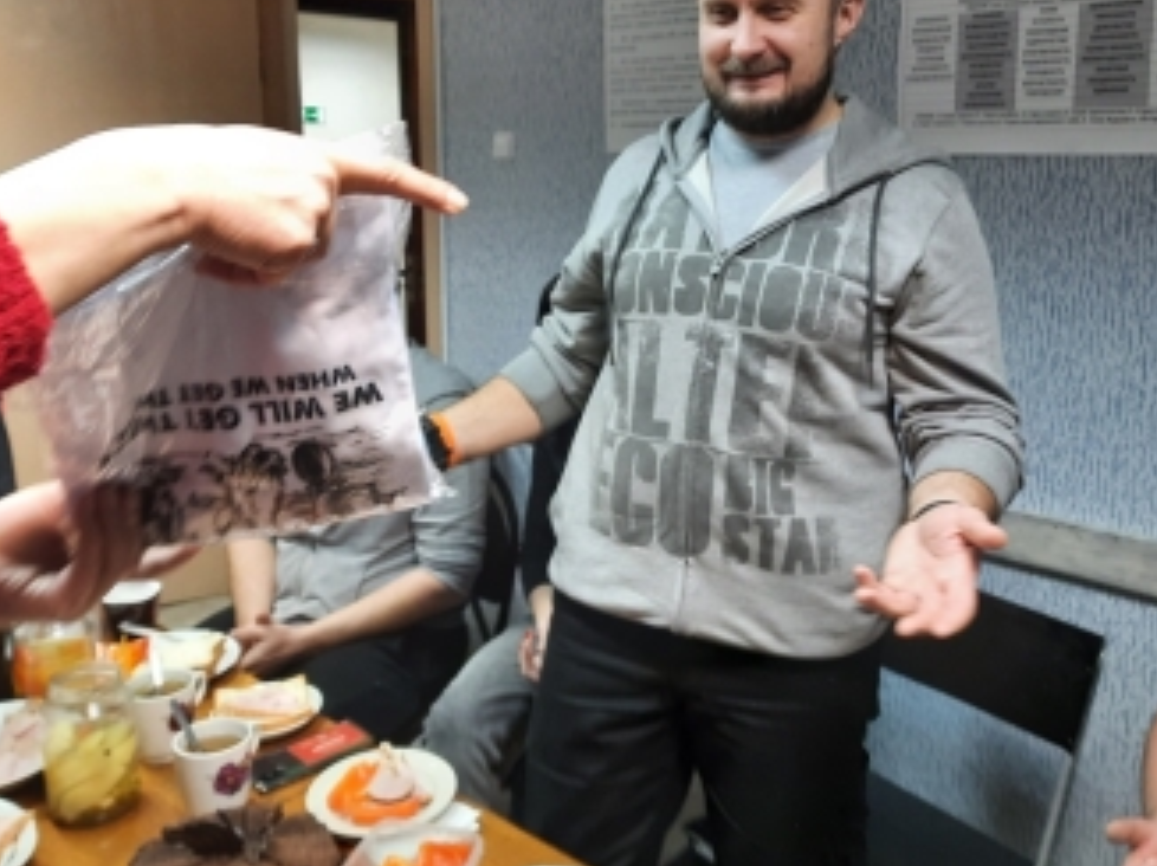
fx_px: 1102
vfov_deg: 42.4
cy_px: 305
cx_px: 582
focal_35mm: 33
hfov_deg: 55.4
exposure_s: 1/50
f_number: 1.8
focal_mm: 5.23
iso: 320
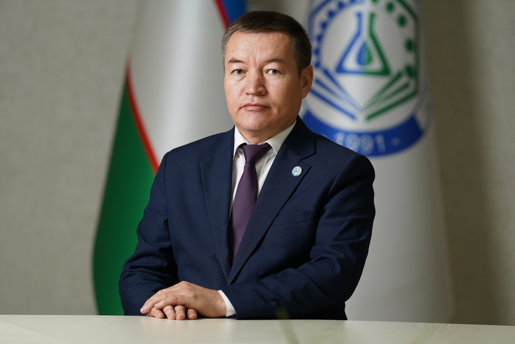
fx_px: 2446
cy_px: 172
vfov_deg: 8.0
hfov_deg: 12.0
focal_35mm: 171
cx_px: 258
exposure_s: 1/200
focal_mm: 171
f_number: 4
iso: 1600
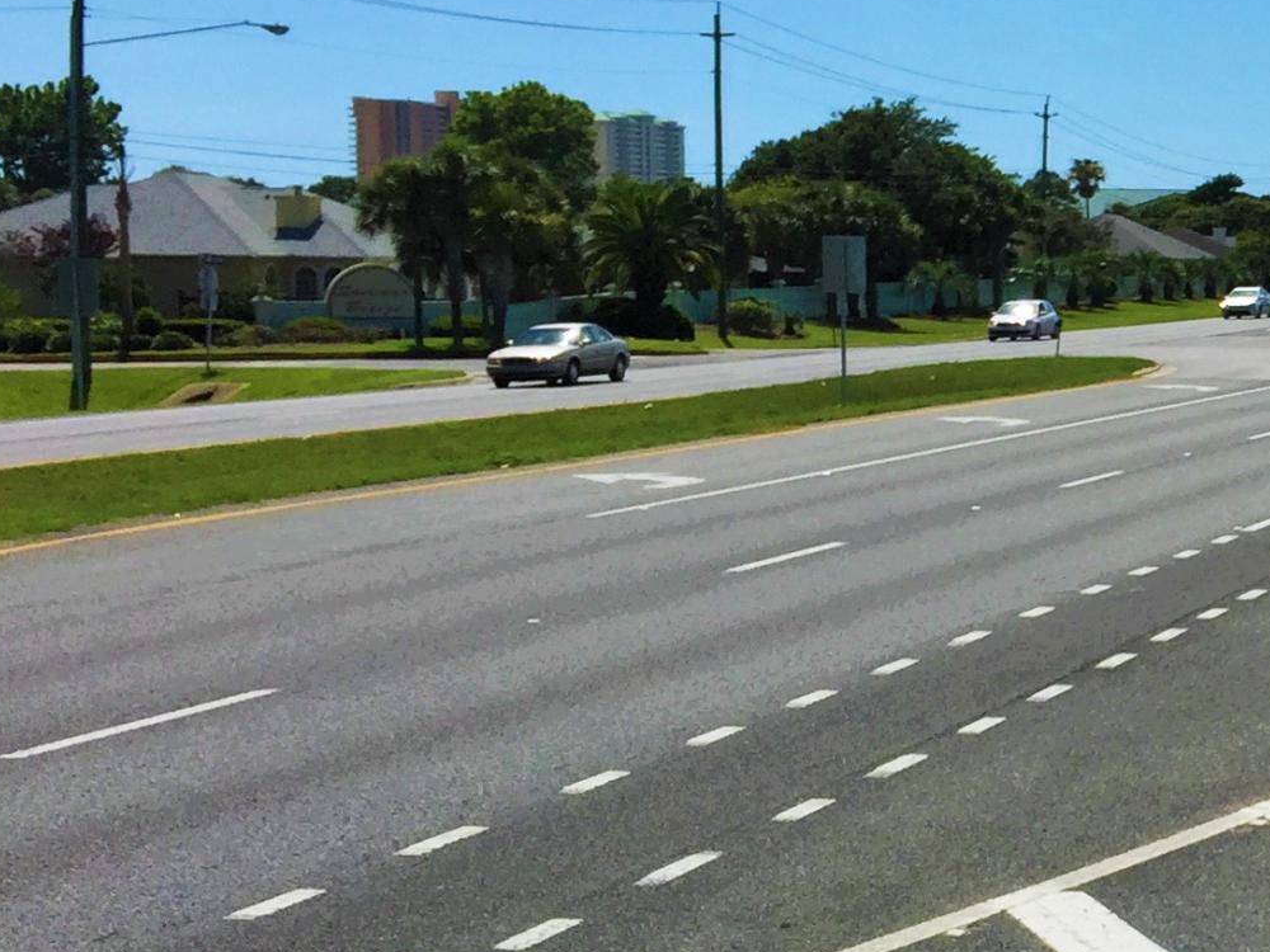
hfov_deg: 19.8
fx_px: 3192
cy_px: 536
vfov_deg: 17.0
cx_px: 1853
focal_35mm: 87
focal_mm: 4.15
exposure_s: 1/4405
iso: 32
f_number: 2.2
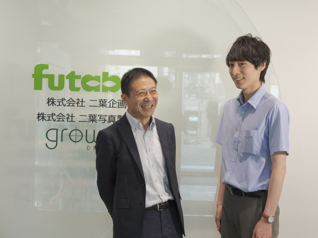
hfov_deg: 33.2
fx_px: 533
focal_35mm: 58
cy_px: 119
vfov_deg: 25.2
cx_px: 159
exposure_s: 1/40
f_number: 4
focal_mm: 29
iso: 320
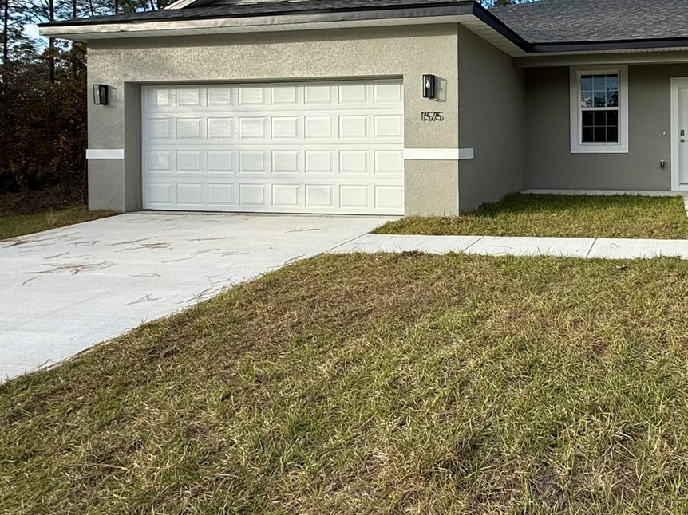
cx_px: 568
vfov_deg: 51.3
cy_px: 144
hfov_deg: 60.8
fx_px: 517
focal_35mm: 26
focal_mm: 2.22
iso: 50
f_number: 2.2
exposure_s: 1/734
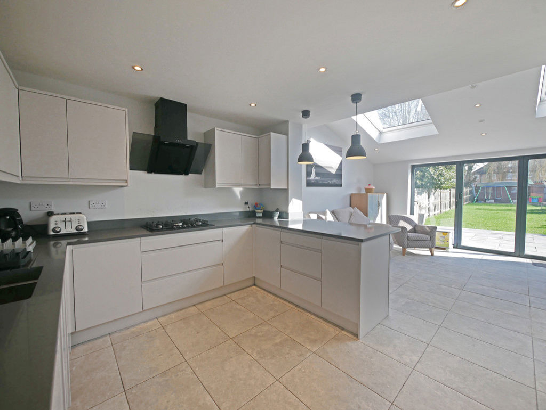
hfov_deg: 102.0
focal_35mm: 14
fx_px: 221
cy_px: 205
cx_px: 273
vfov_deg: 85.8
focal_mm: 7
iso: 200
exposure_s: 1/160
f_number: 4
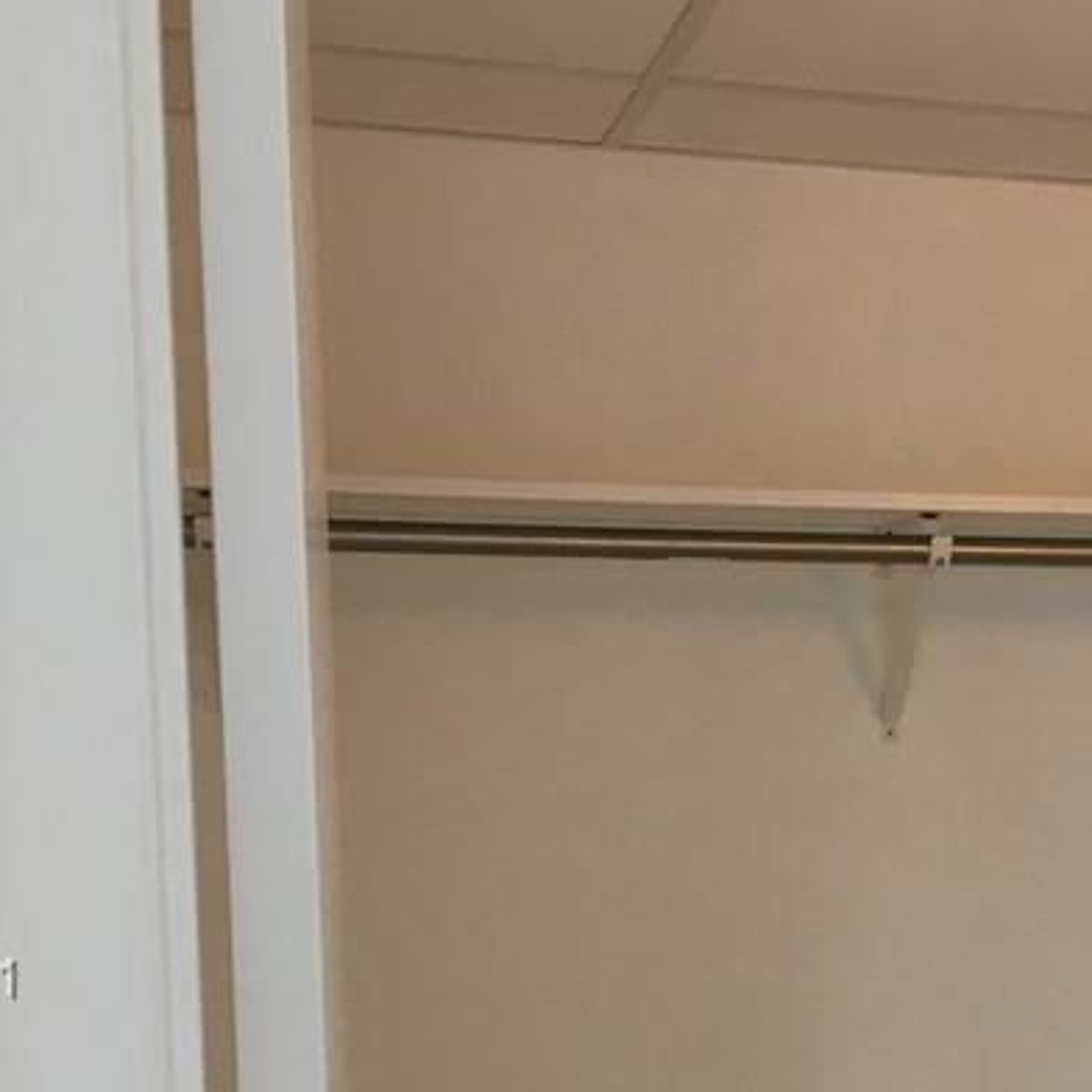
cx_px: 1159
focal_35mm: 67
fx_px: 2391
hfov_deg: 24.3
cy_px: 981
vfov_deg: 25.0
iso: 32
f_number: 2.2
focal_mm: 4.15
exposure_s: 1/30
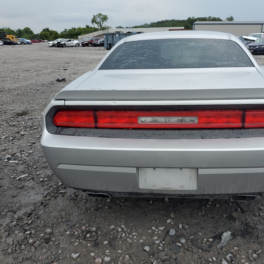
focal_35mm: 31
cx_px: 170
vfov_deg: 52.5
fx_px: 267
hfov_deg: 51.8
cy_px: 131
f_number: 1.5
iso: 50
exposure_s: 1/909
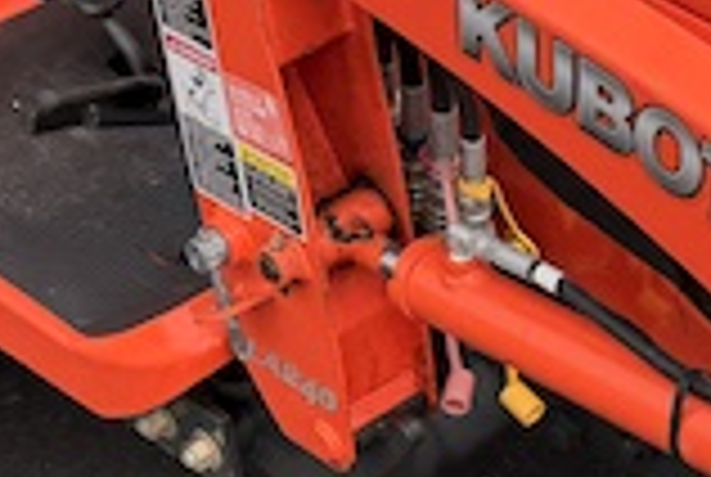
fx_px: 2493
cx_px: 698
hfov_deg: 15.9
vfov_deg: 10.9
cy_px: 153
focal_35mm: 126
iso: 100
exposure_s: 1/3425
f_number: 1.78
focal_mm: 6.76
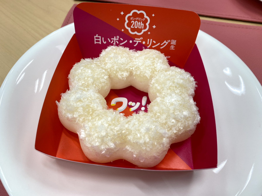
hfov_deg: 67.3
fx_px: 197
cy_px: 98
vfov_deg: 53.1
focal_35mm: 26
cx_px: 131
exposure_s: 1/100
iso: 50
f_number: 1.8
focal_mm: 4.25
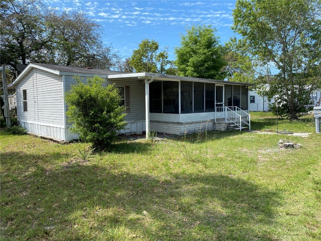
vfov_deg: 53.1
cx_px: 160
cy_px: 120
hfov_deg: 67.3
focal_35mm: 26
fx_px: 241
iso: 32
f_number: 1.8
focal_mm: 4.25
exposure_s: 1/1504
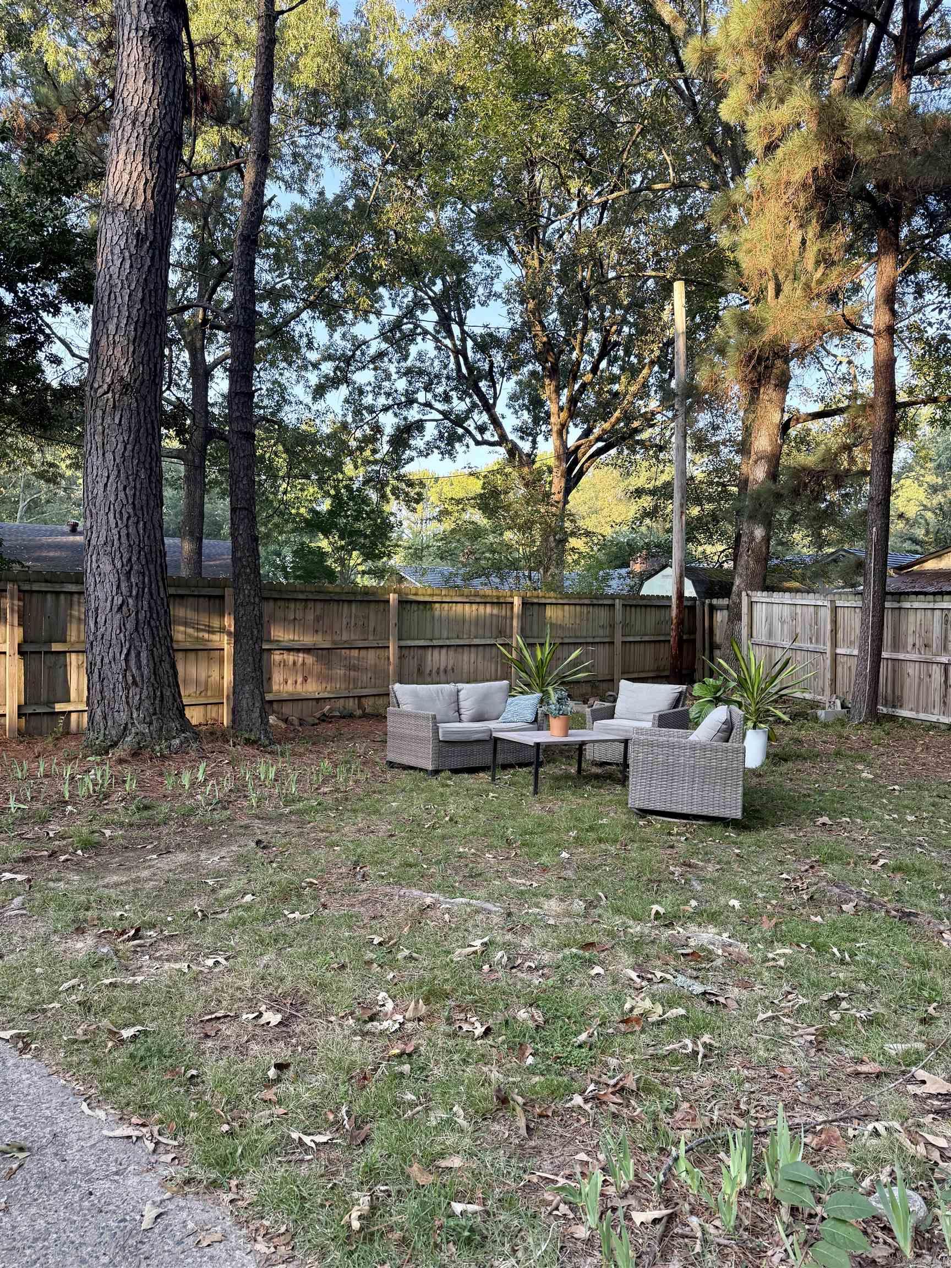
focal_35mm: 24
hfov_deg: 56.8
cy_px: 634
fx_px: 879
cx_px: 476
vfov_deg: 71.6
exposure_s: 1/242
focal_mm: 6.76
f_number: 1.78
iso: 125
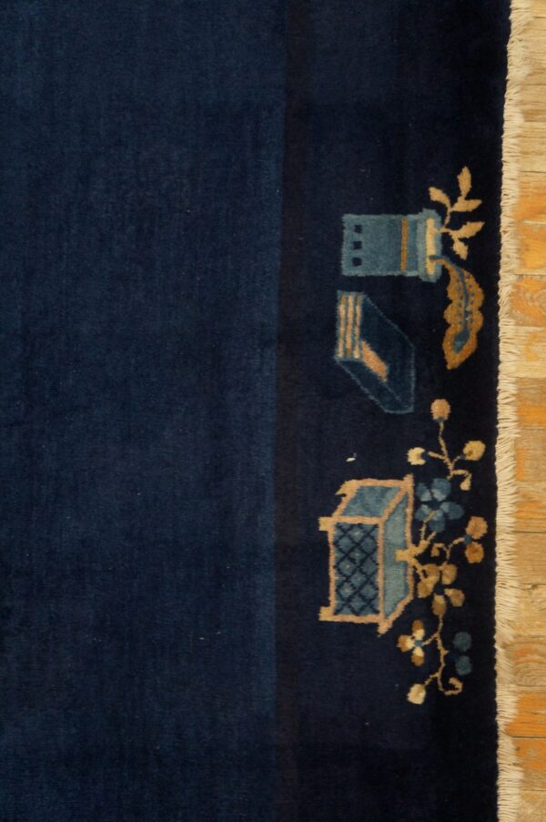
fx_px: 752
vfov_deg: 57.3
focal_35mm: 33
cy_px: 411
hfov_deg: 39.9
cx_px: 273
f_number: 4
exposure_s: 1/160
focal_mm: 22
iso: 3200
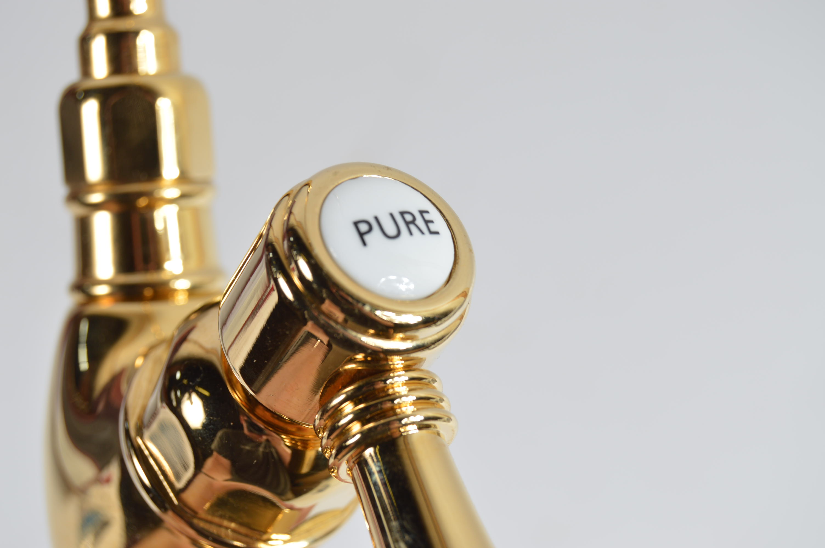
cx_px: 412
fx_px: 1889
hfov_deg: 24.6
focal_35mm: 82
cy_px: 274
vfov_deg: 16.5
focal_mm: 55
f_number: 8
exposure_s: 1/80
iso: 100
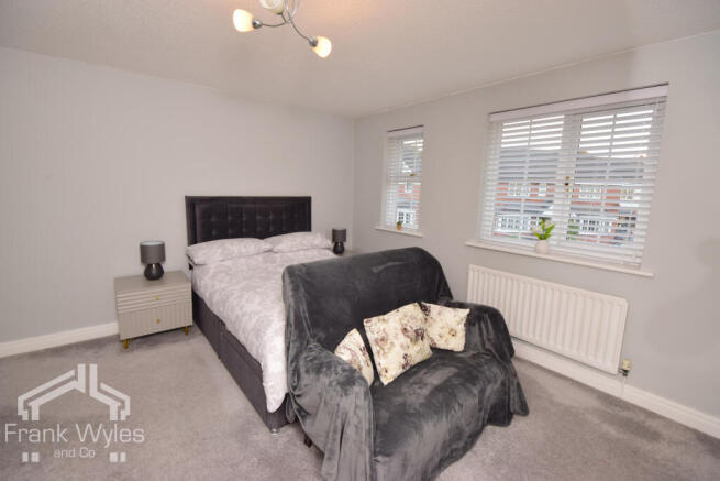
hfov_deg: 100.4
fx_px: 300
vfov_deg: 77.4
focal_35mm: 15
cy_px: 240
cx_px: 360
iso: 800
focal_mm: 10
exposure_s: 1/60
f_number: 14
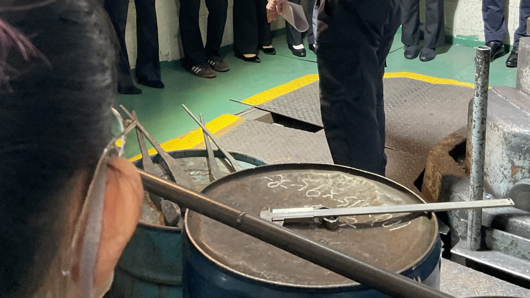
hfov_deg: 40.6
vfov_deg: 22.7
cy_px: 13
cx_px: 250
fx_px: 717
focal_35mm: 51
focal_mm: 3
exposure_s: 1/60
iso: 200
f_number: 1.8
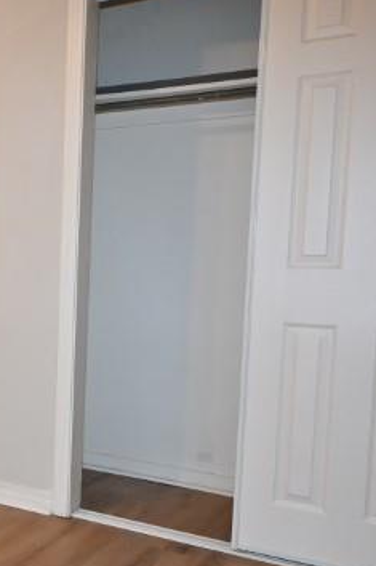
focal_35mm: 49
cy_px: 321
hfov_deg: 22.3
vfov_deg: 40.3
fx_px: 768
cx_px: -198
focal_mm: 12
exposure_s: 1/60
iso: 320
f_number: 4
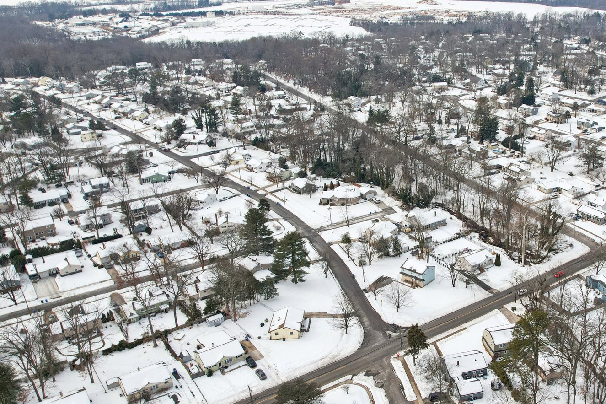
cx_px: 429
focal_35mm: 34
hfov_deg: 54.0
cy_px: 211
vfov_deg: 38.9
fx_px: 572
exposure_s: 1/2500
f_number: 2.8
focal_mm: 8.4
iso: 110
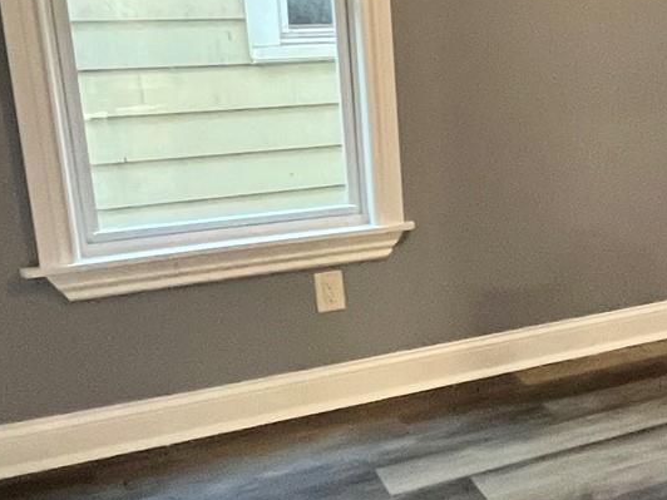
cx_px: 730
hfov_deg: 33.4
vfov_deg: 29.1
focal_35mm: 50
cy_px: 223
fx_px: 963
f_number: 1.8
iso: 640
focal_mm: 1.57
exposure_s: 1/60
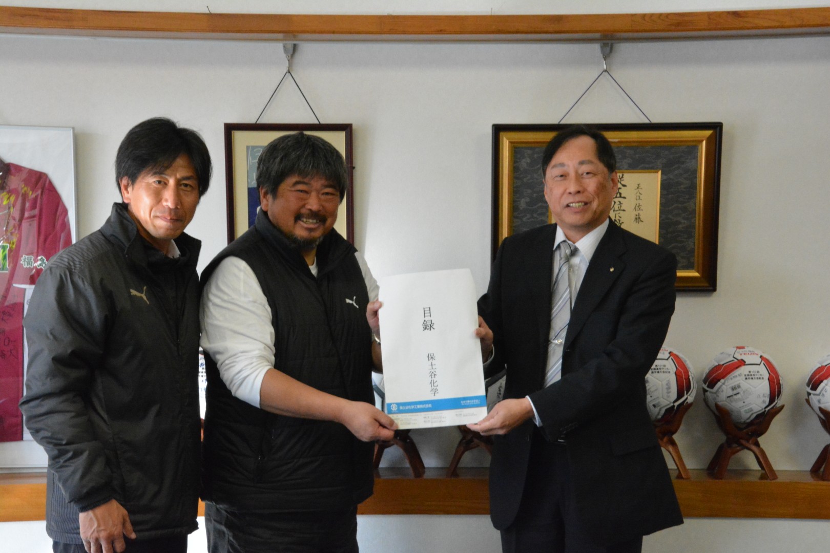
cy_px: 276
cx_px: 415
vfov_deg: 18.2
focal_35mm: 75
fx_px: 1729
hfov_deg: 27.0
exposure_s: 1/100
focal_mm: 50
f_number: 20
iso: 6400
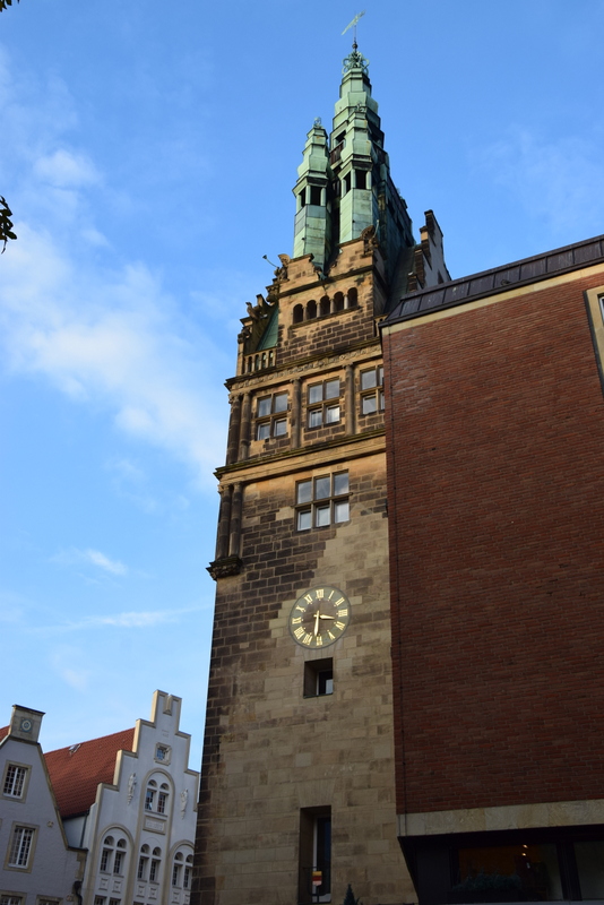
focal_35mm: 38
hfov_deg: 35.5
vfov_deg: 51.3
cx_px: 302
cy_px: 452
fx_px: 943
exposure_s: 1/200
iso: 400
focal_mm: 25
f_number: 10
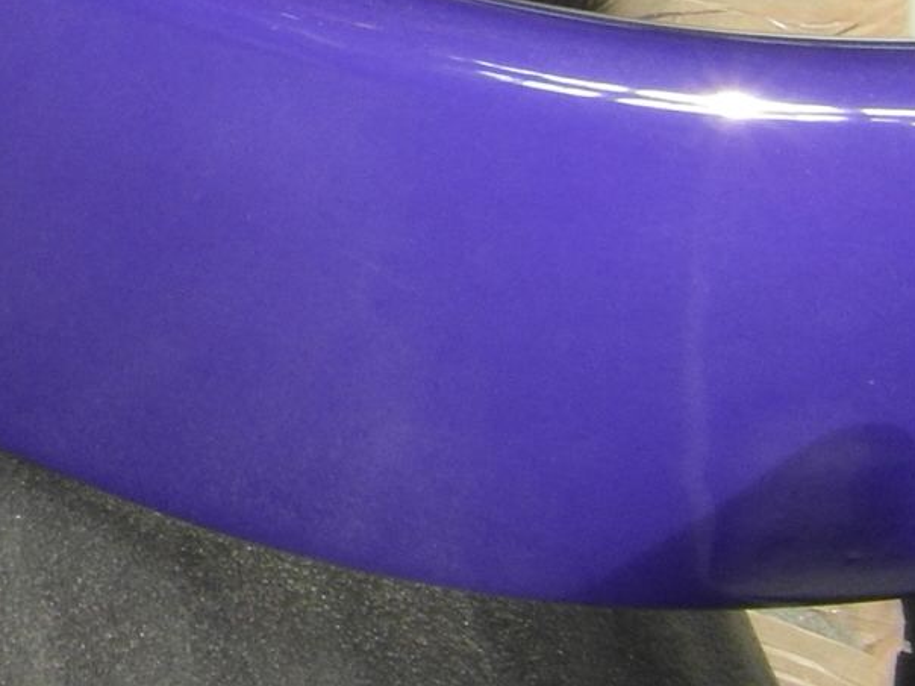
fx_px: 2723
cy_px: -263
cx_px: -594
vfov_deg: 13.7
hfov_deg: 16.7
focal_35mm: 103
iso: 80
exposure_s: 1/30
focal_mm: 4
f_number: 3.2
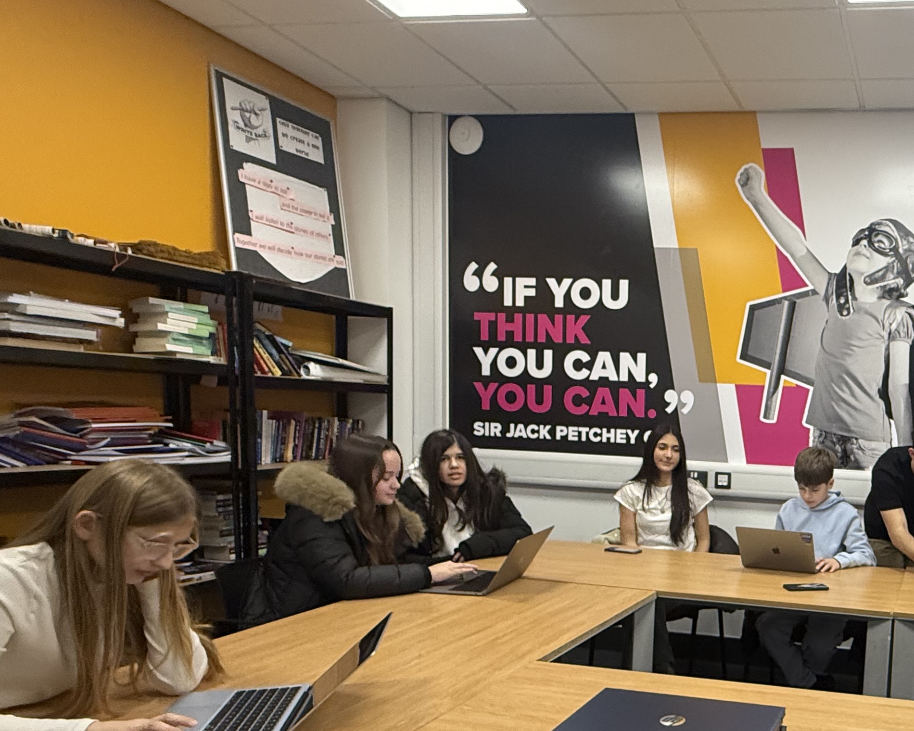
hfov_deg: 53.4
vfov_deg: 48.9
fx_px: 784
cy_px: 500
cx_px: 812
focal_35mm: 29
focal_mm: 2.22
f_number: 2.2
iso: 250
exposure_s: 1/100
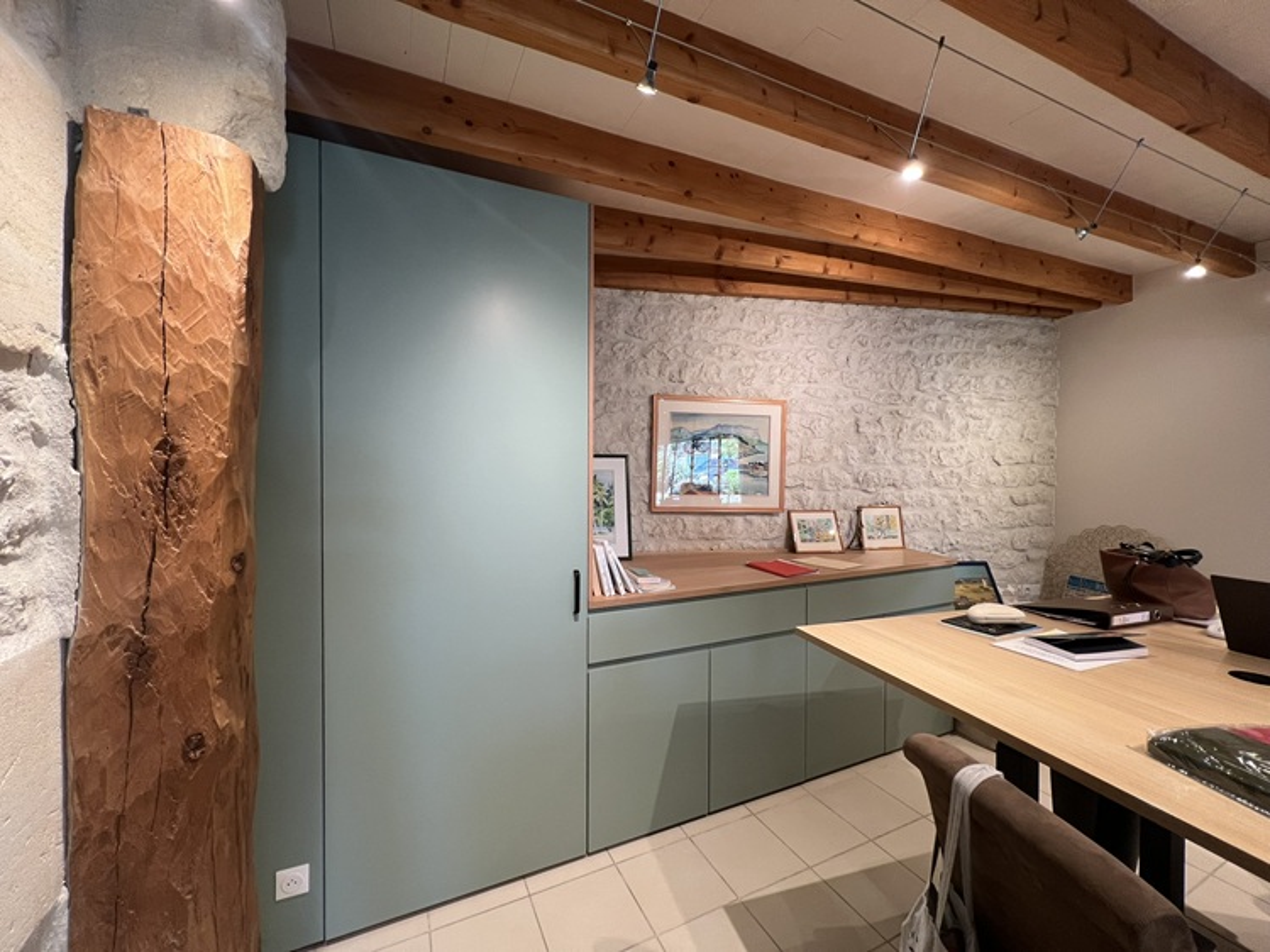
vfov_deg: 89.9
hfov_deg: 106.2
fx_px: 477
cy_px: 476
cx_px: 635
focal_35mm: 13
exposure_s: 1/100
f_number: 1.8
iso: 125
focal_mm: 1.57
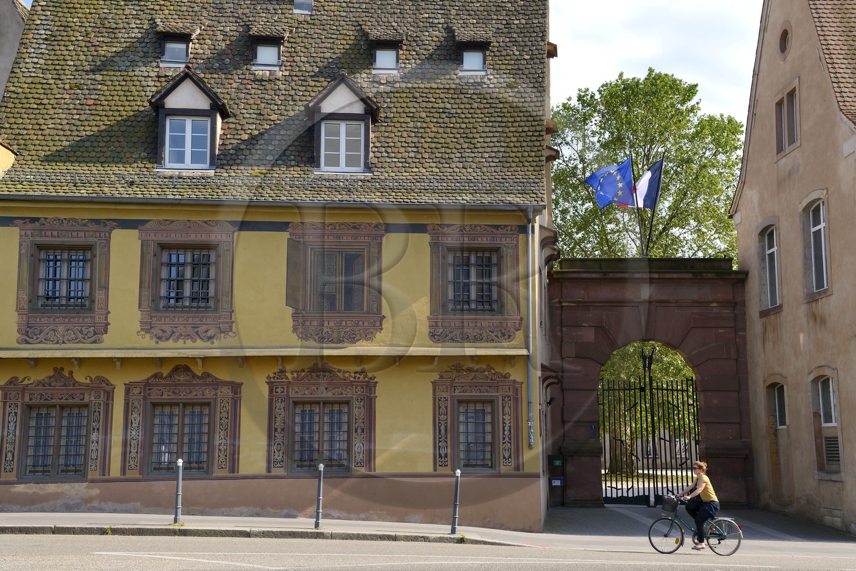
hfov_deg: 43.6
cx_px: 428
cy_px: 286
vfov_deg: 29.9
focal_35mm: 45
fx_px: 1070
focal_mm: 45
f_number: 7.1
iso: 100
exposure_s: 1/250
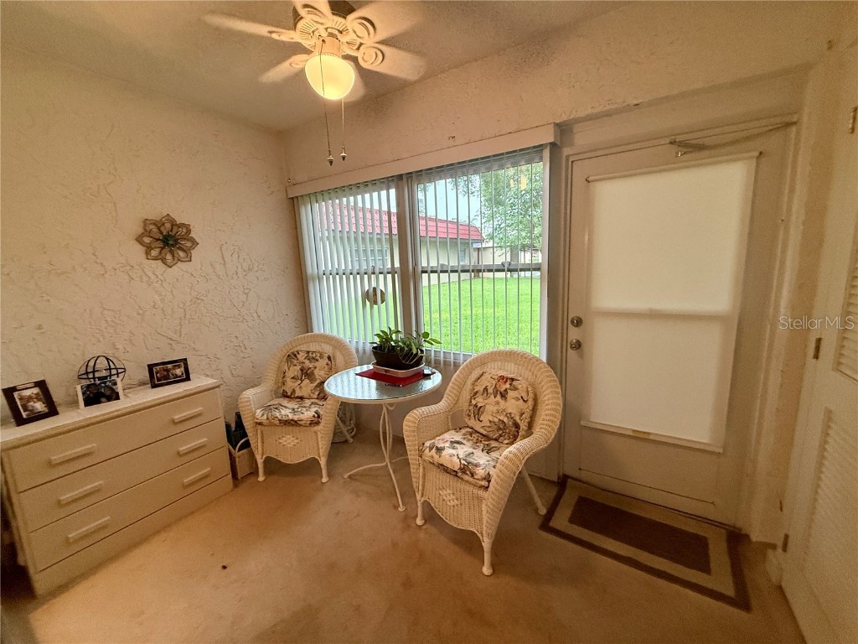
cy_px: 322
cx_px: 429
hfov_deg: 102.1
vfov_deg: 85.7
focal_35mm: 14
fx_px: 347
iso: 400
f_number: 2.2
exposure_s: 1/120
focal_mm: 2.22
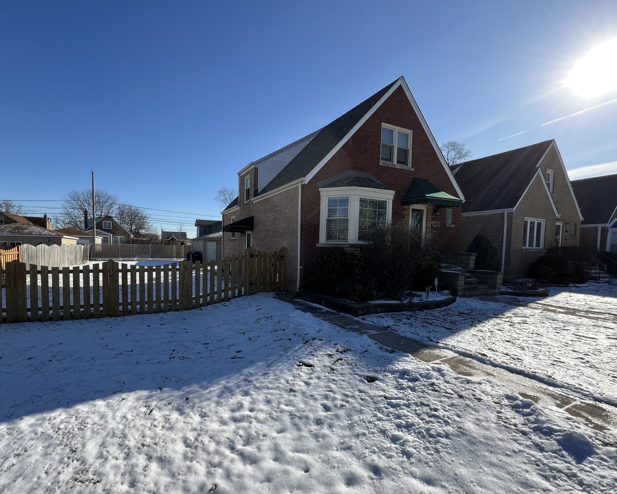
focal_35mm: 15
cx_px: 277
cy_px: 263
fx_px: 274
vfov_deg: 83.9
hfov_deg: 96.4
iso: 32
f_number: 1.8
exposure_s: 1/927
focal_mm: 1.57
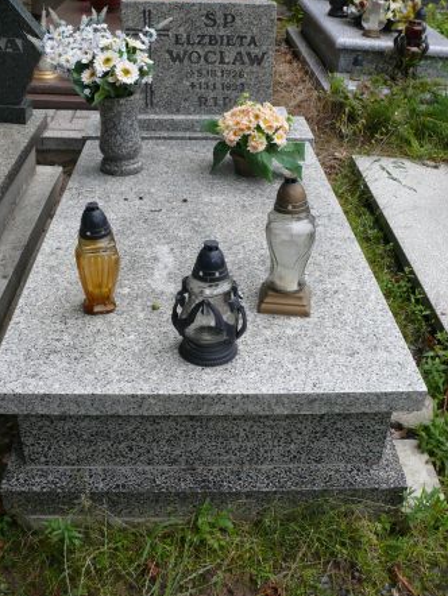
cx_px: 217
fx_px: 655
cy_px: 293
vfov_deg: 49.0
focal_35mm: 38
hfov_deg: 37.8
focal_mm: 7.4
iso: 100
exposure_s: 1/125
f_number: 4
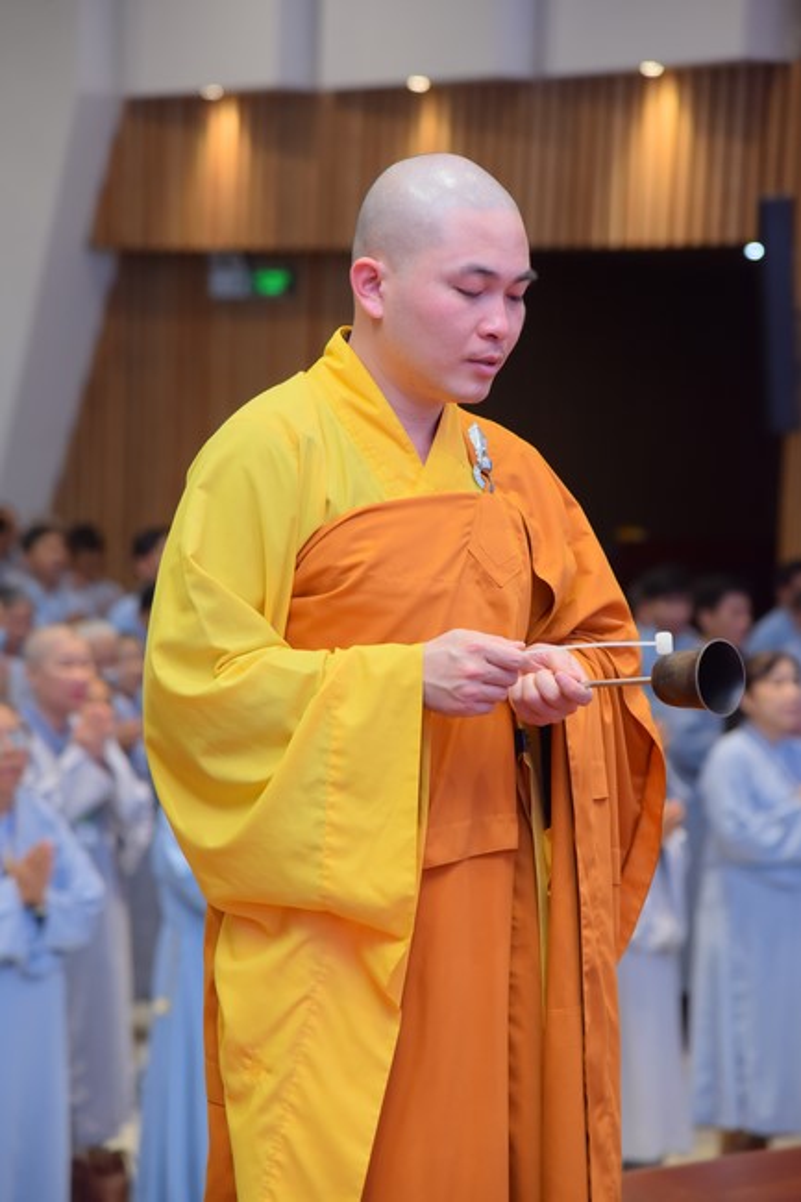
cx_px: 400
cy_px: 601
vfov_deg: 17.1
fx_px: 4007
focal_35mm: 120
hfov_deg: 11.4
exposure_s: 1/125
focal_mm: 120
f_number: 5.6
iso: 1250
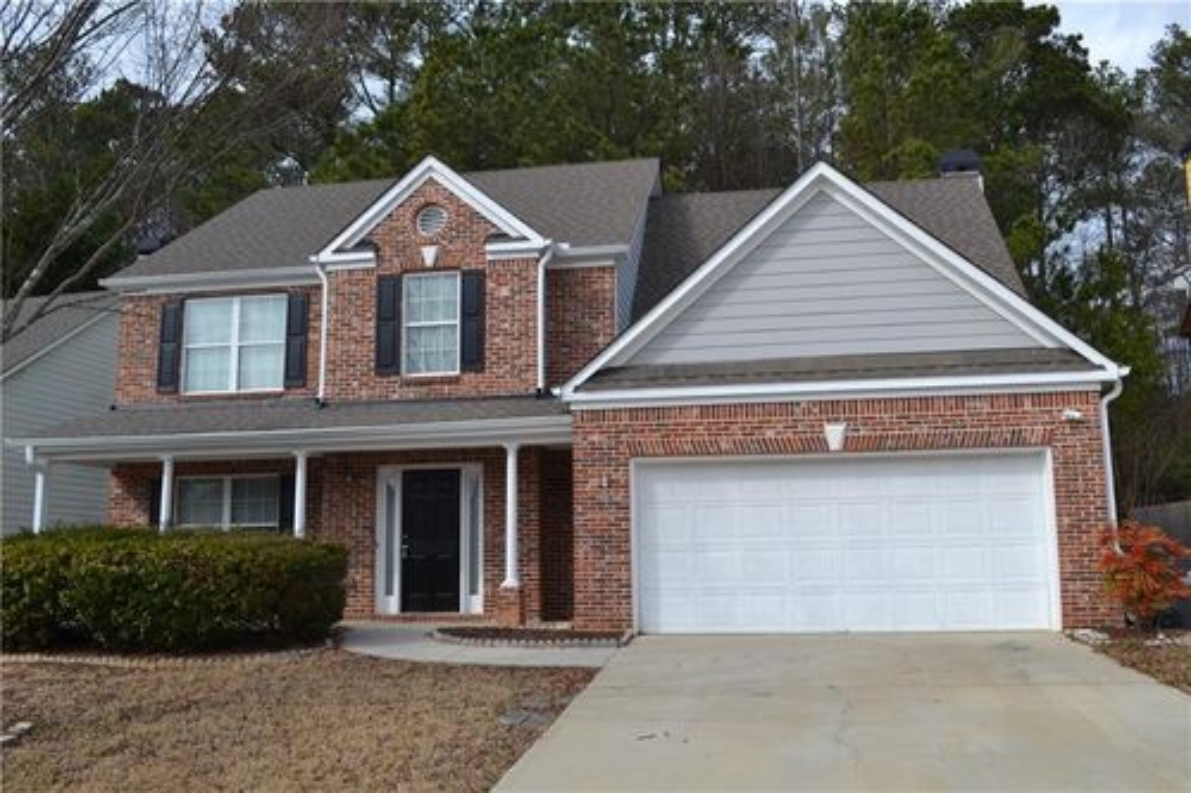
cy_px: 396
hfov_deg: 61.9
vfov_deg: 43.6
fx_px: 992
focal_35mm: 30
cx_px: 596
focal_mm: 20
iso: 100
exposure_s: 1/250
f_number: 8
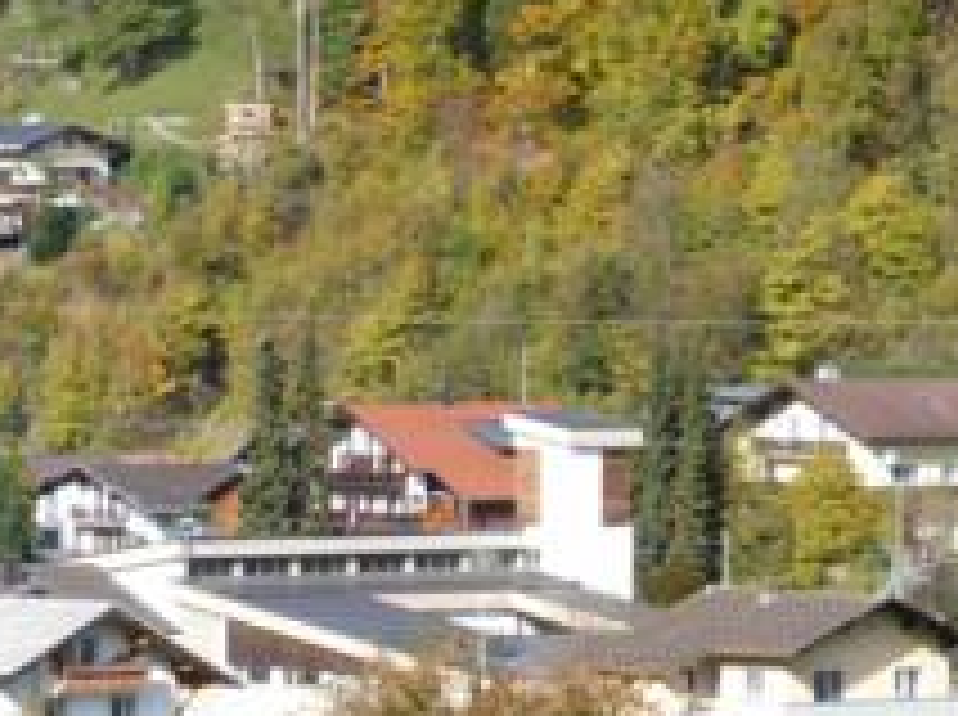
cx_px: -241
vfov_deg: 3.8
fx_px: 10830
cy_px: 522
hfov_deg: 5.0
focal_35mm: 392
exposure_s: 1/250
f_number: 5.4
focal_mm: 23.1
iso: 100
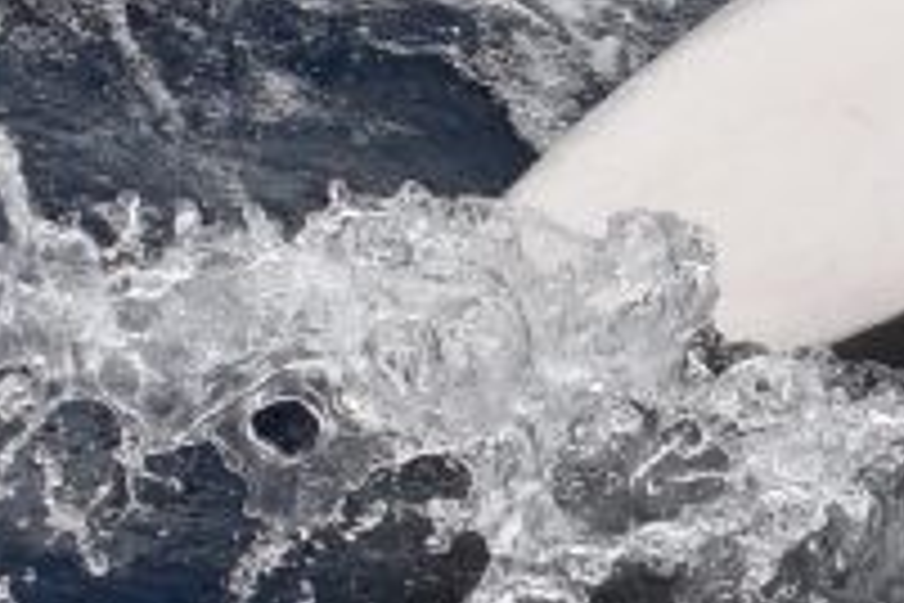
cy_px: -322
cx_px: 1520
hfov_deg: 5.7
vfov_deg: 3.8
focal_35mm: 358
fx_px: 8989
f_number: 5.6
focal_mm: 60
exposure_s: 1/1600
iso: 400
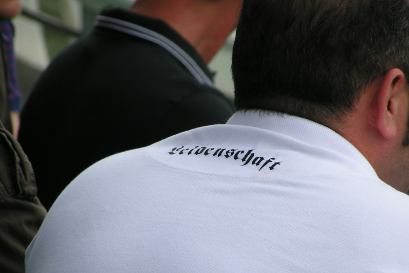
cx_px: 204
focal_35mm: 397
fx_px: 4511
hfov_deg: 5.2
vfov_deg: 3.5
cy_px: 142
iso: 50
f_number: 4.5
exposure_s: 1/400
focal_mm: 58
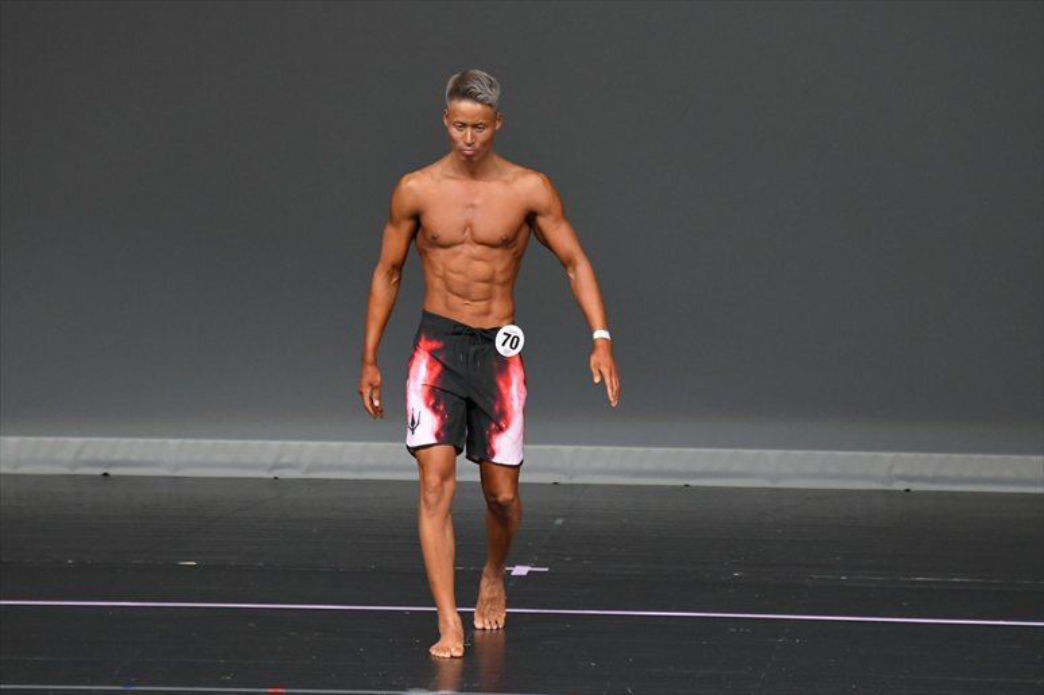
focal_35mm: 315
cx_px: 522
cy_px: 348
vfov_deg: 4.4
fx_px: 9131
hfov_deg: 6.5
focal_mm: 210
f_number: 5.6
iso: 4000
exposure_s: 1/400
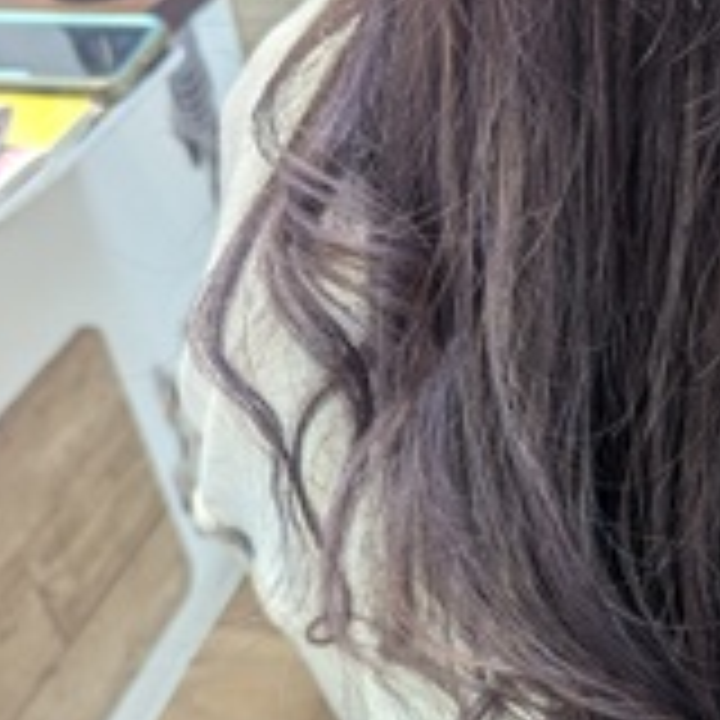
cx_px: 659
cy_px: 508
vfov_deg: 31.8
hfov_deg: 30.6
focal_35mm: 53
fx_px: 1247
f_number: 1.85
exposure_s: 1/120
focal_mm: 6.81
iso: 354
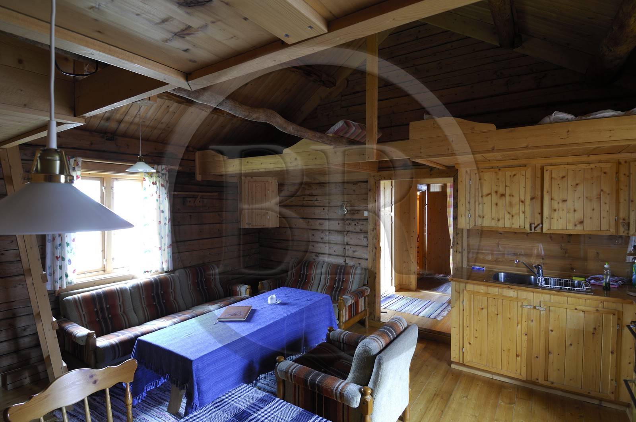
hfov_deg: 90.1
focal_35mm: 18
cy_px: 211
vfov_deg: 67.2
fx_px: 318
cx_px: 318
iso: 100
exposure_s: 1
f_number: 5.6
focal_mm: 12
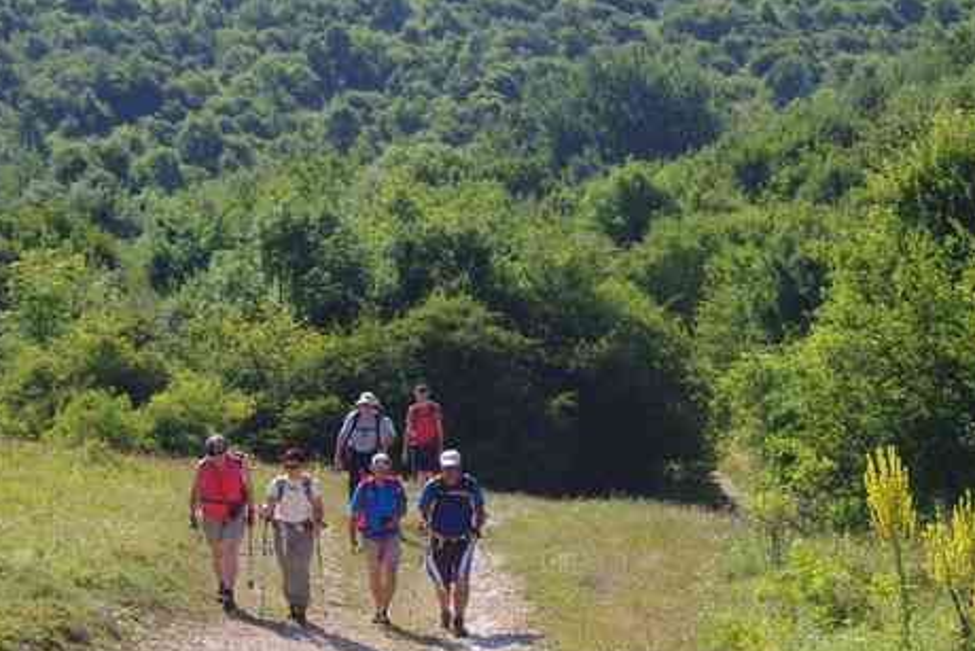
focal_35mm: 126
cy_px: 159
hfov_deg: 16.2
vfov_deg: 10.8
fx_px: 3425
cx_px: 671
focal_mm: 38.8
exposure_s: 1/60
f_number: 10
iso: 200
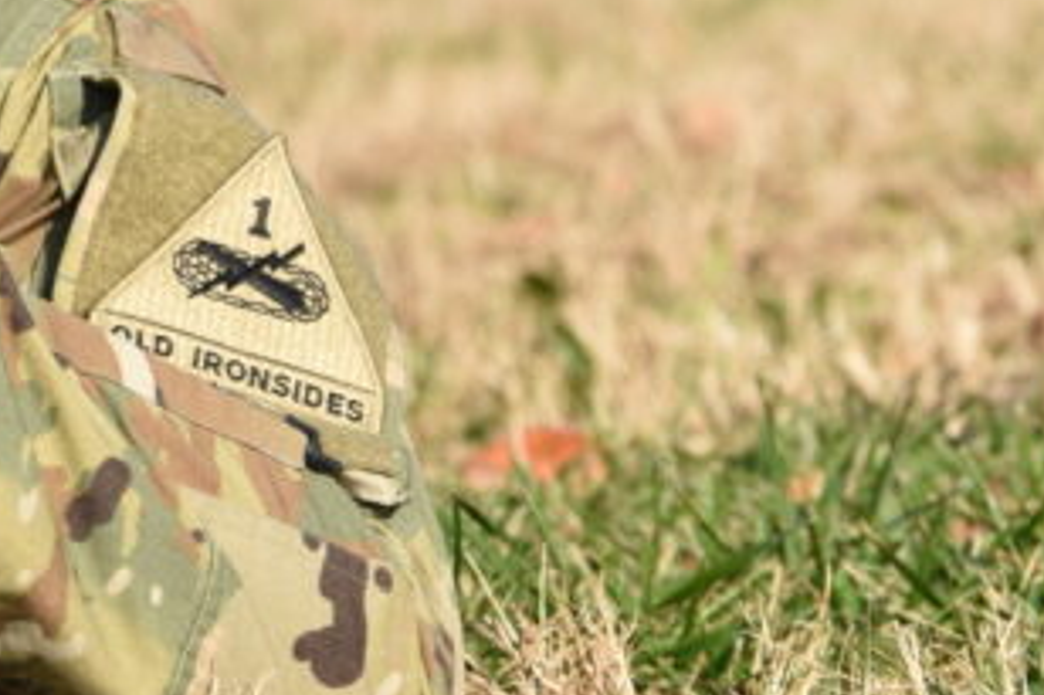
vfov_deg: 2.7
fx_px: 14463
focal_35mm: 499
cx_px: -271
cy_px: -253
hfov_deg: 4.1
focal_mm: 150
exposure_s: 1/200
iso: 100
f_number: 7.1
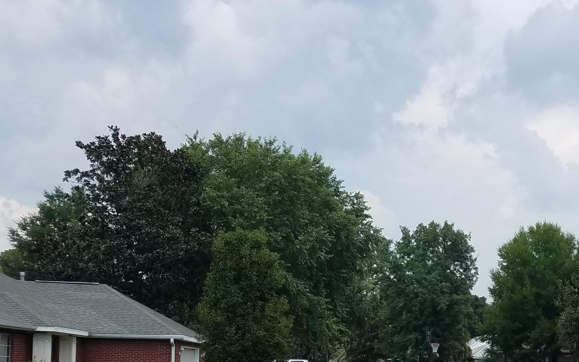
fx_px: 884
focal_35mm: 56
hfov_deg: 33.2
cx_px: 582
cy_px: 357
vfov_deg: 22.3
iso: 50
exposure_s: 1/1344
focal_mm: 4.2
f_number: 1.7
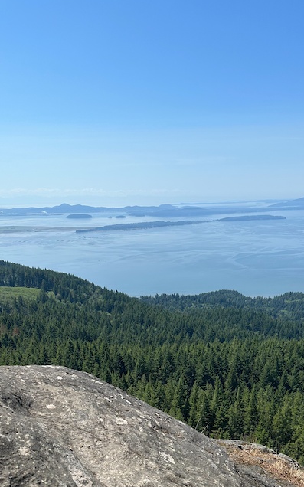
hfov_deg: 39.2
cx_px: 181
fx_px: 425
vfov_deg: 59.3
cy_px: 284
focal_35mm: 32
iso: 80
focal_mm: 6.86
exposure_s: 1/6211
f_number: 1.78
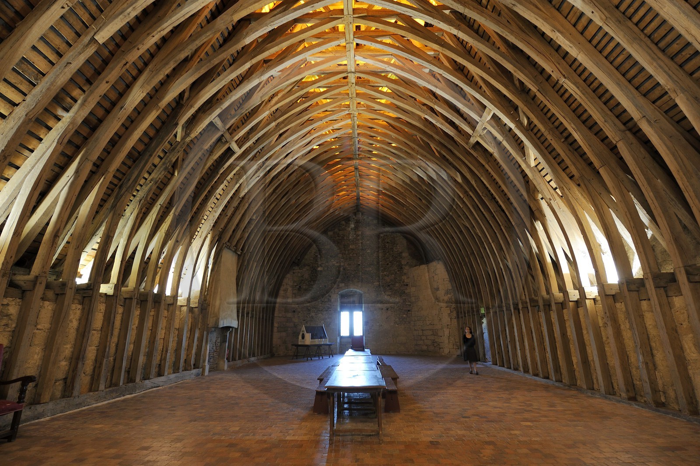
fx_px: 311
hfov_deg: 96.8
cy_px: 233
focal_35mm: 16
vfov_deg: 73.6
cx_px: 350
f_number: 5.6
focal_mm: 16
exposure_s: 1/2.5
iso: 200
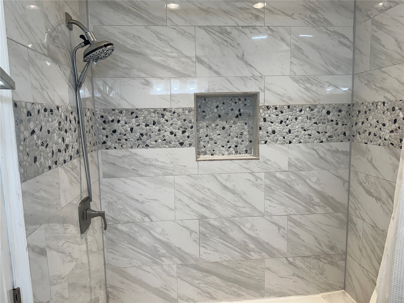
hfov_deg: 71.6
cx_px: 202
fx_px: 280
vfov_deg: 56.8
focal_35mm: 24
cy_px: 152
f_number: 1.78
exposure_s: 1/146
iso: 64
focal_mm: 6.86
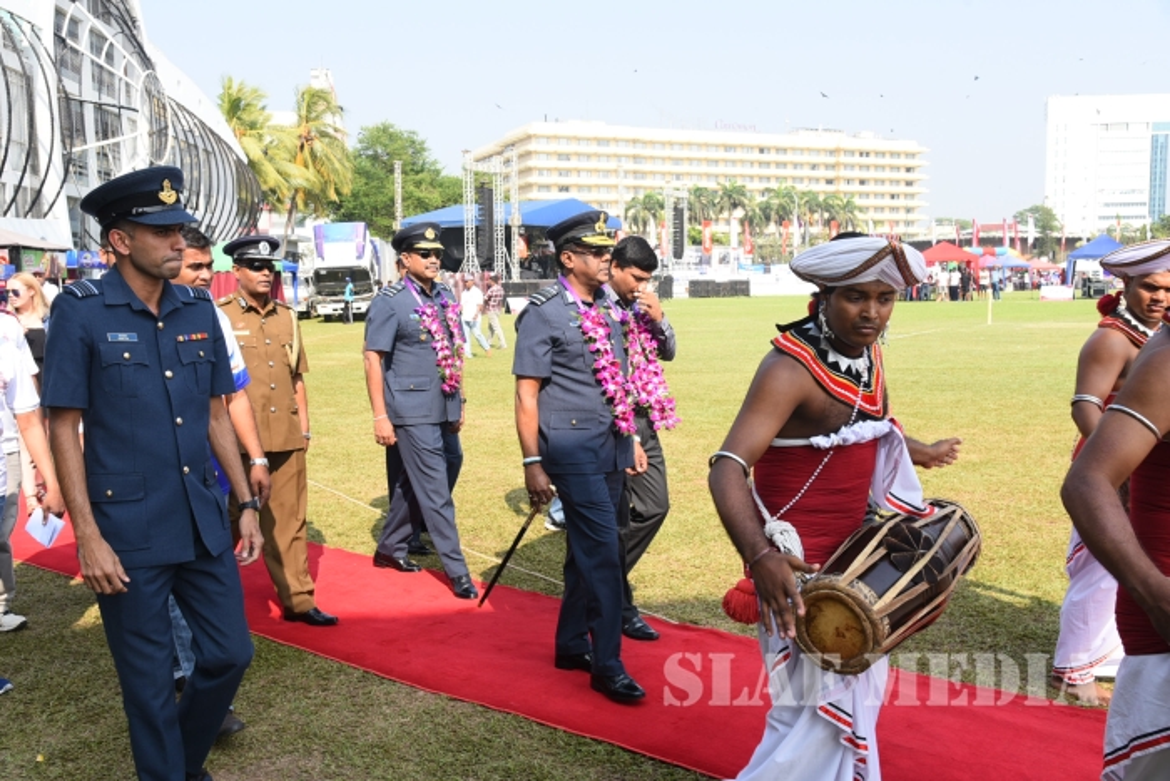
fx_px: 1008
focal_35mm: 31
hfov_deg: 60.3
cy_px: 390
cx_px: 585
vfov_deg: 42.3
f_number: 8
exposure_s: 1/200
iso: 250
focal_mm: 31
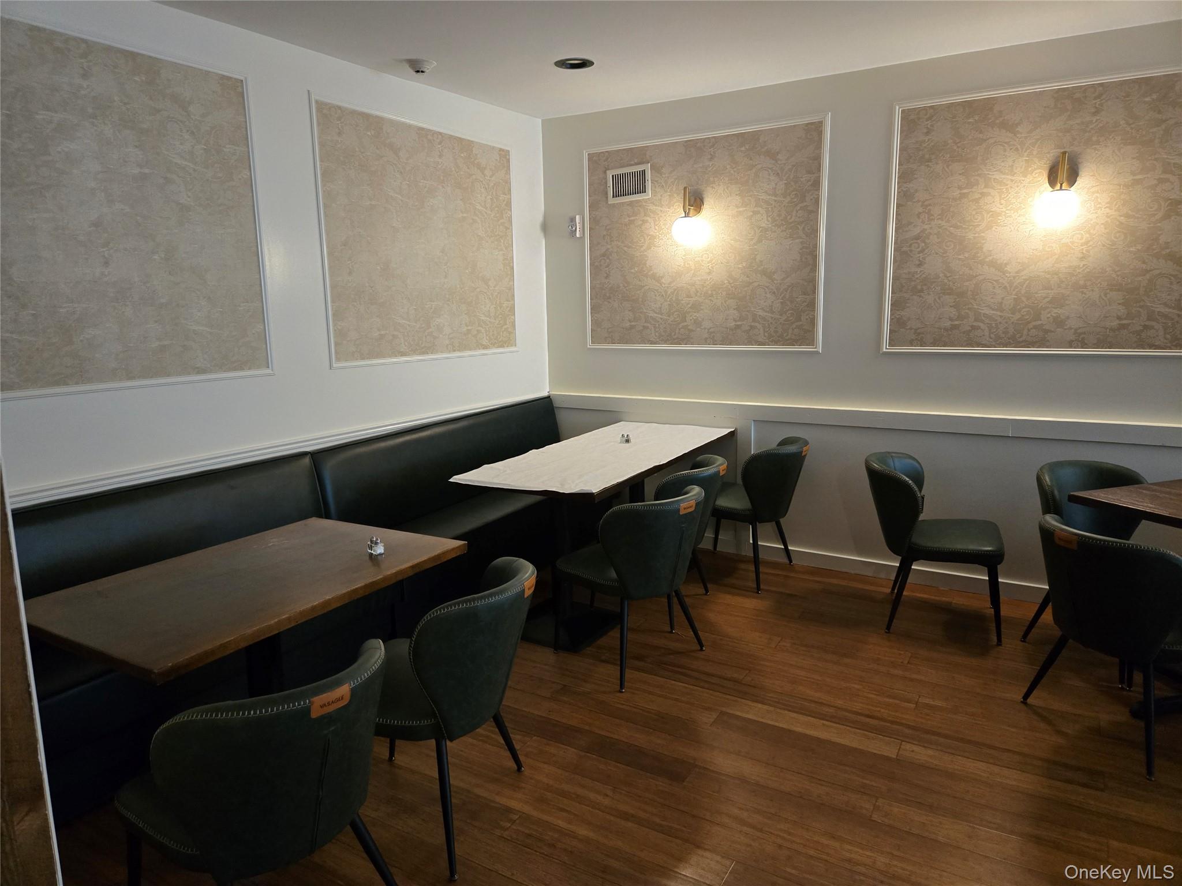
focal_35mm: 23
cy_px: 443
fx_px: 785
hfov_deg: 73.9
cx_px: 591
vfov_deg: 58.9
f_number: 1.8
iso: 500
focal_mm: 5.4
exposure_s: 1/60
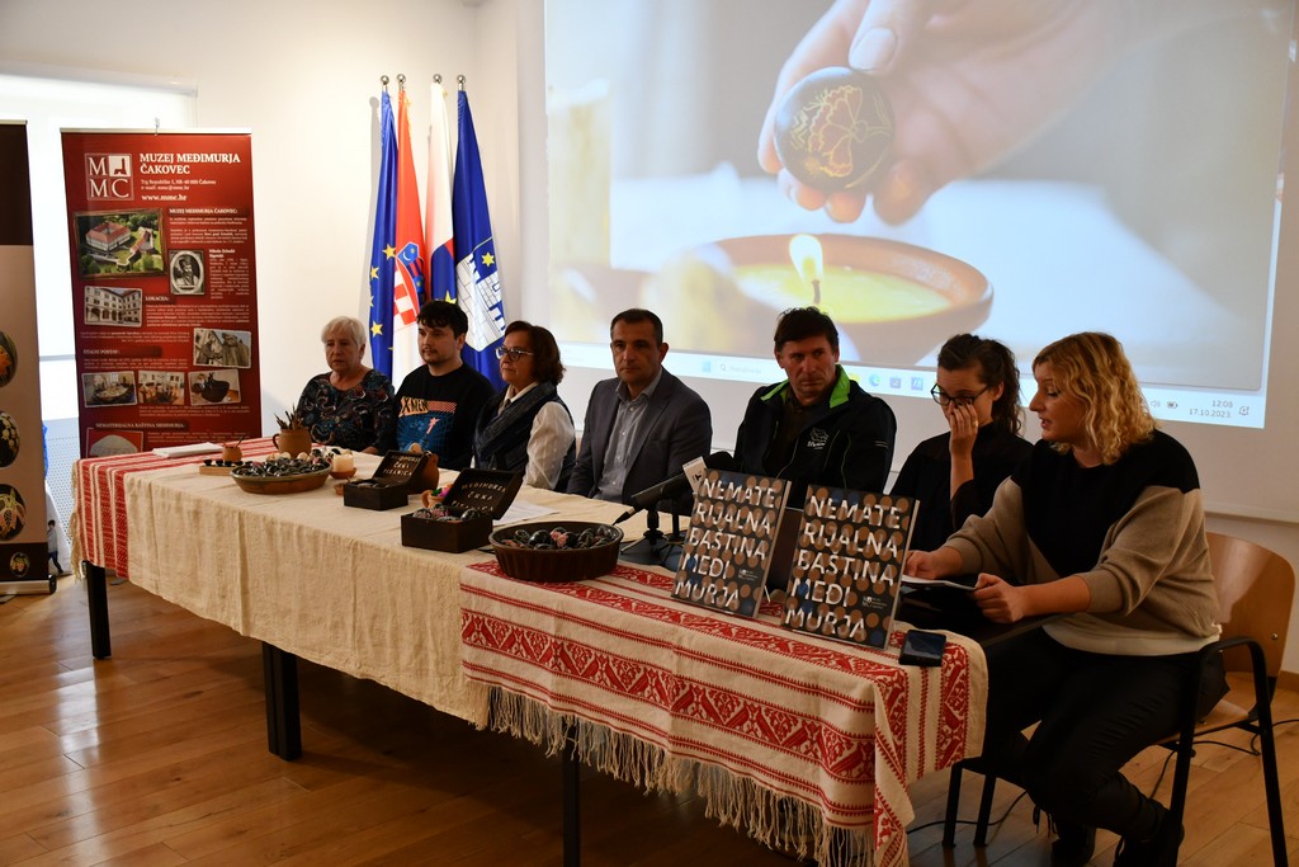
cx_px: 650
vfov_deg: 36.9
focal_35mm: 36
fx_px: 1299
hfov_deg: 53.1
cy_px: 434
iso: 1400
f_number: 3.8
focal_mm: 24
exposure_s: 1/125
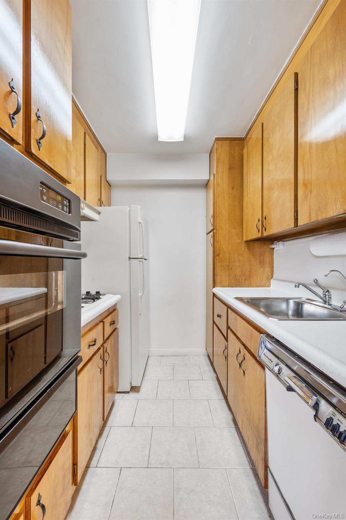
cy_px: 260
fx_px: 202
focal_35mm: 14
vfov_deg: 104.3
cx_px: 173
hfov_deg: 81.1
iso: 100
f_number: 11
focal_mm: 14
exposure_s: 2.5
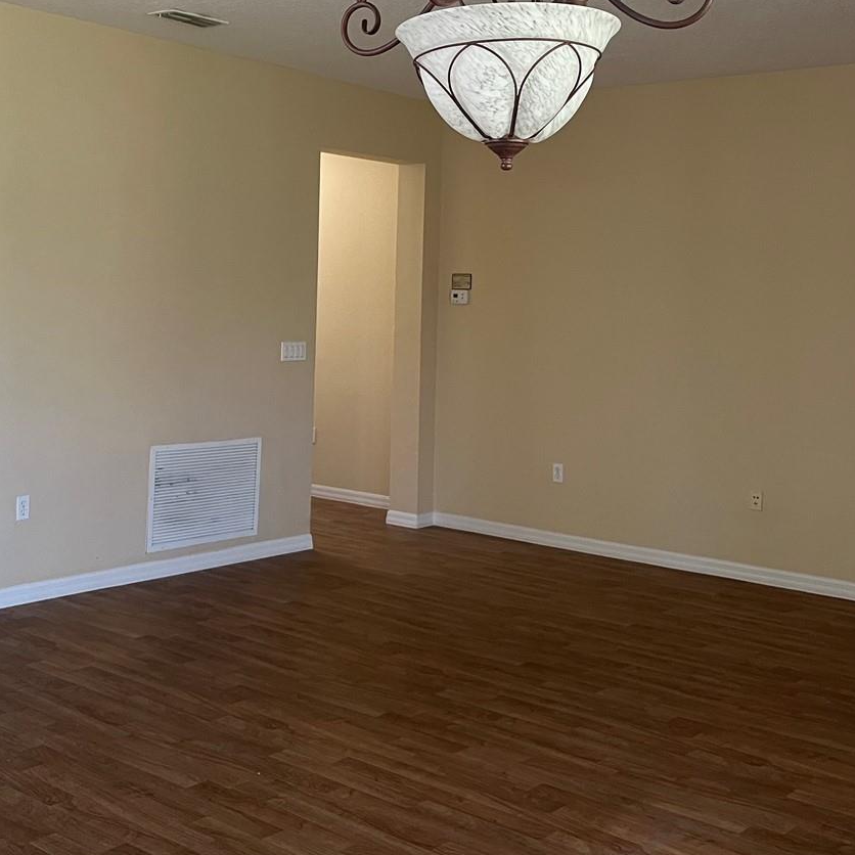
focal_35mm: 44
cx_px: 358
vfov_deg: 37.8
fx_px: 1230
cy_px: 266
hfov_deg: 38.2
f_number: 1.6
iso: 125
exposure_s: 1/90
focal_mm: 5.1
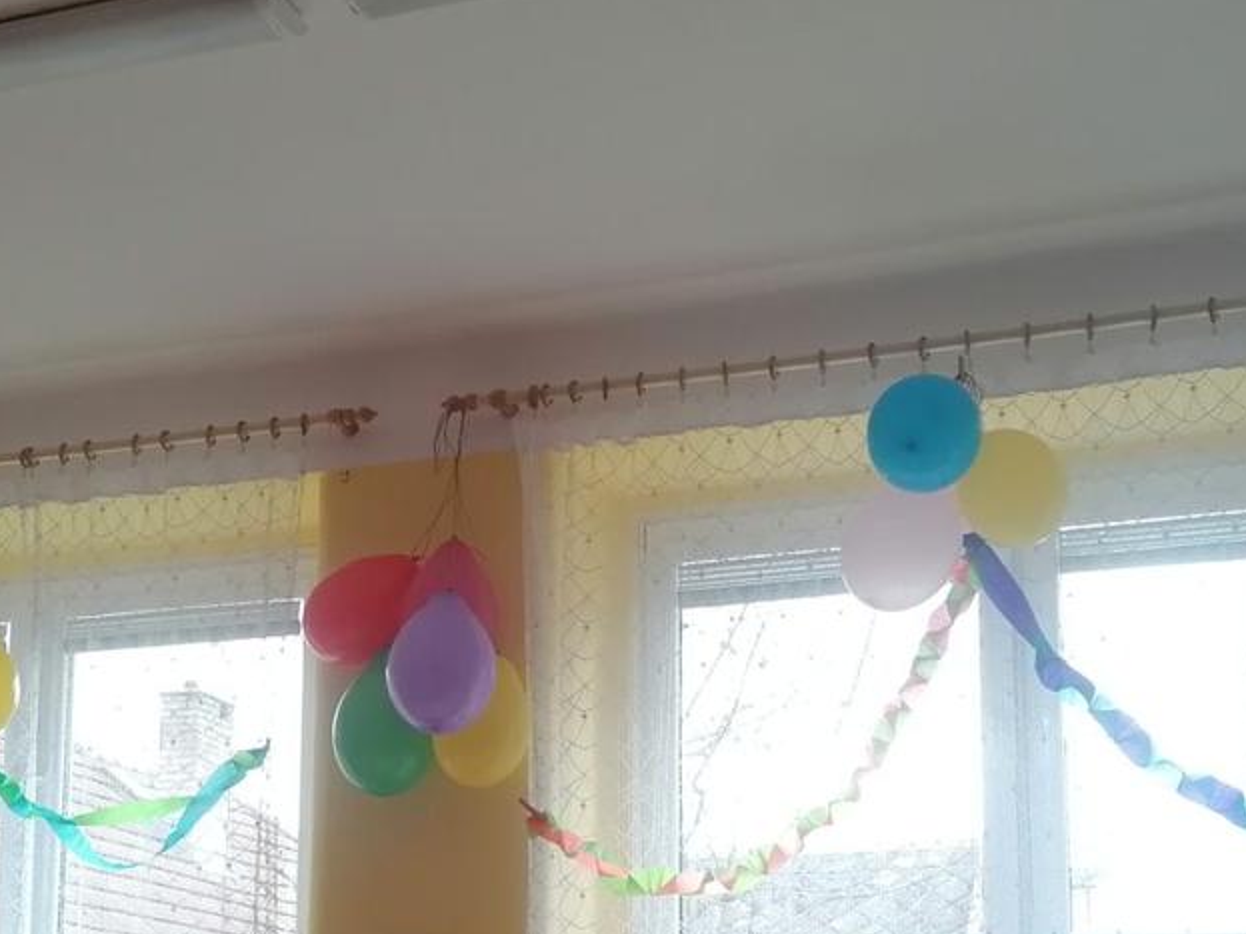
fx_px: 2087
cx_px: 516
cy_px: 832
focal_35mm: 58
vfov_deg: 24.5
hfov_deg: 33.2
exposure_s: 1/120
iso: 125
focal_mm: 4.75
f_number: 1.8
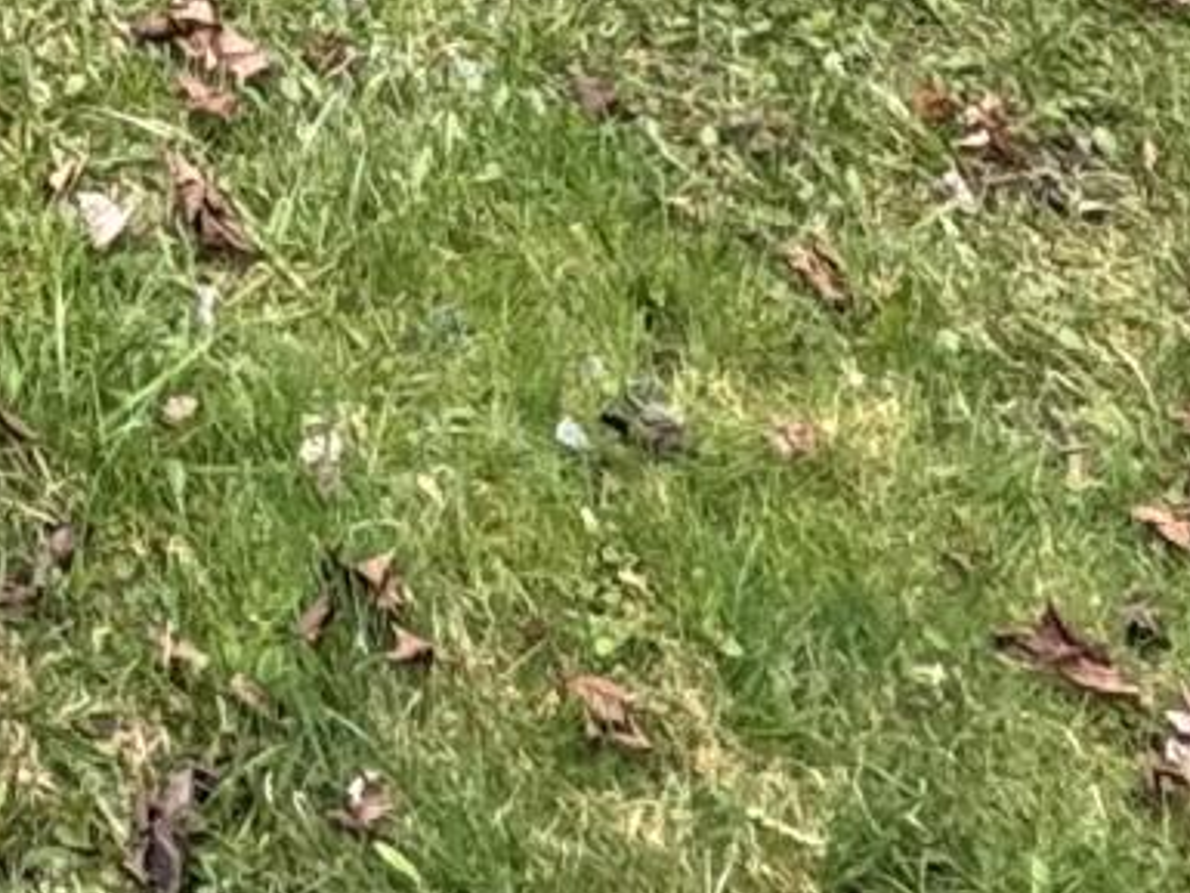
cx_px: -1079
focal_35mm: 109
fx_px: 3748
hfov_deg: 15.1
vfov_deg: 9.4
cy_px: -2083
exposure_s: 1/275
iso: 40
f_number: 2.2
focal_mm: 2.22
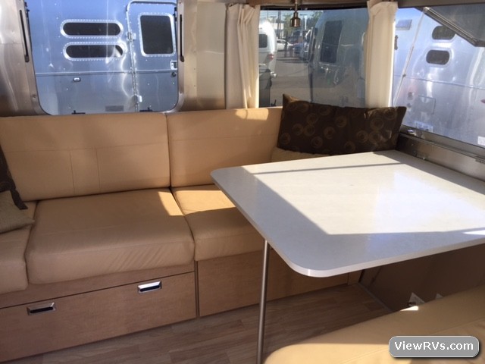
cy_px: 182
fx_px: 406
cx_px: 242
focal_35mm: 29
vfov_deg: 48.2
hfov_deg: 61.7
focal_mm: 4.15
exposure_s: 1/120
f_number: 2.2
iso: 32
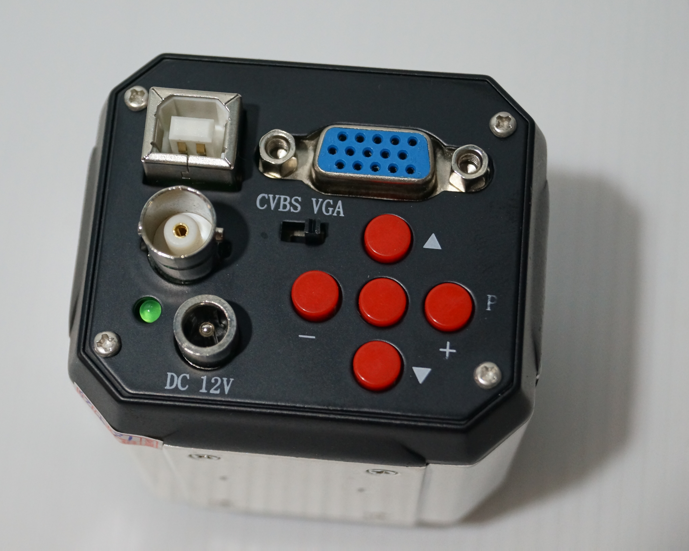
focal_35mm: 94
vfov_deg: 16.4
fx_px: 1908
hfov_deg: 20.4
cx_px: 277
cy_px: 275
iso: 1600
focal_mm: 55
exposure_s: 1/60
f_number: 5.6
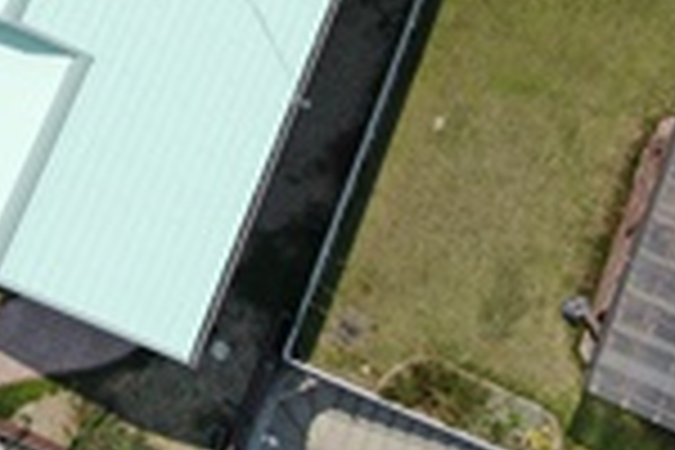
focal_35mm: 68
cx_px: 198
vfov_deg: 18.9
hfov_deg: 29.3
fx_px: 1275
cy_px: -86
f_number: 3
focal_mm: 4.89
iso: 100
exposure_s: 1/1600
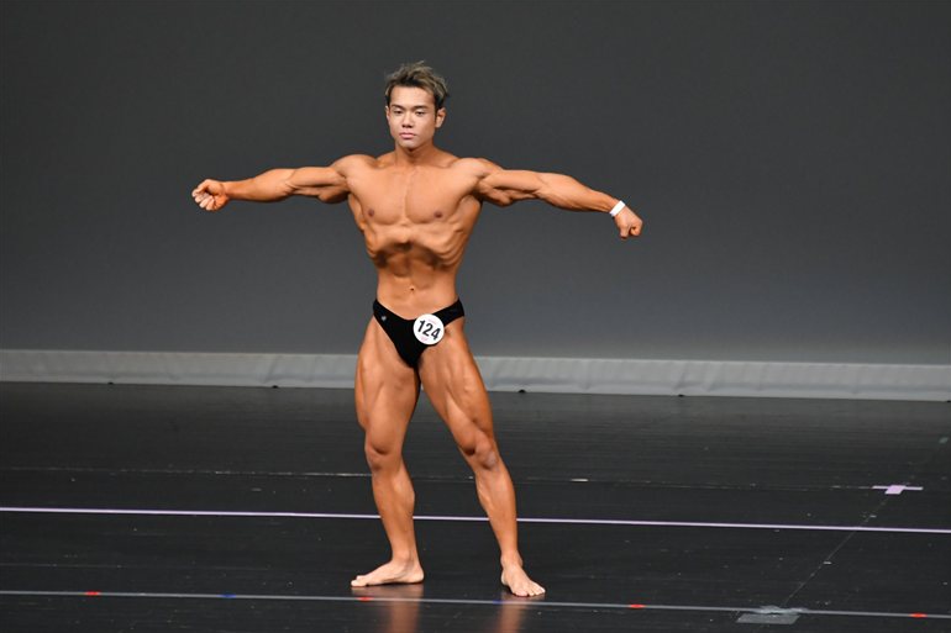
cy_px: 316
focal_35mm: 347
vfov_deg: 4.0
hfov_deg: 5.9
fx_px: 9164
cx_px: 477
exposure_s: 1/400
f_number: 5.6
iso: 4000
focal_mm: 230
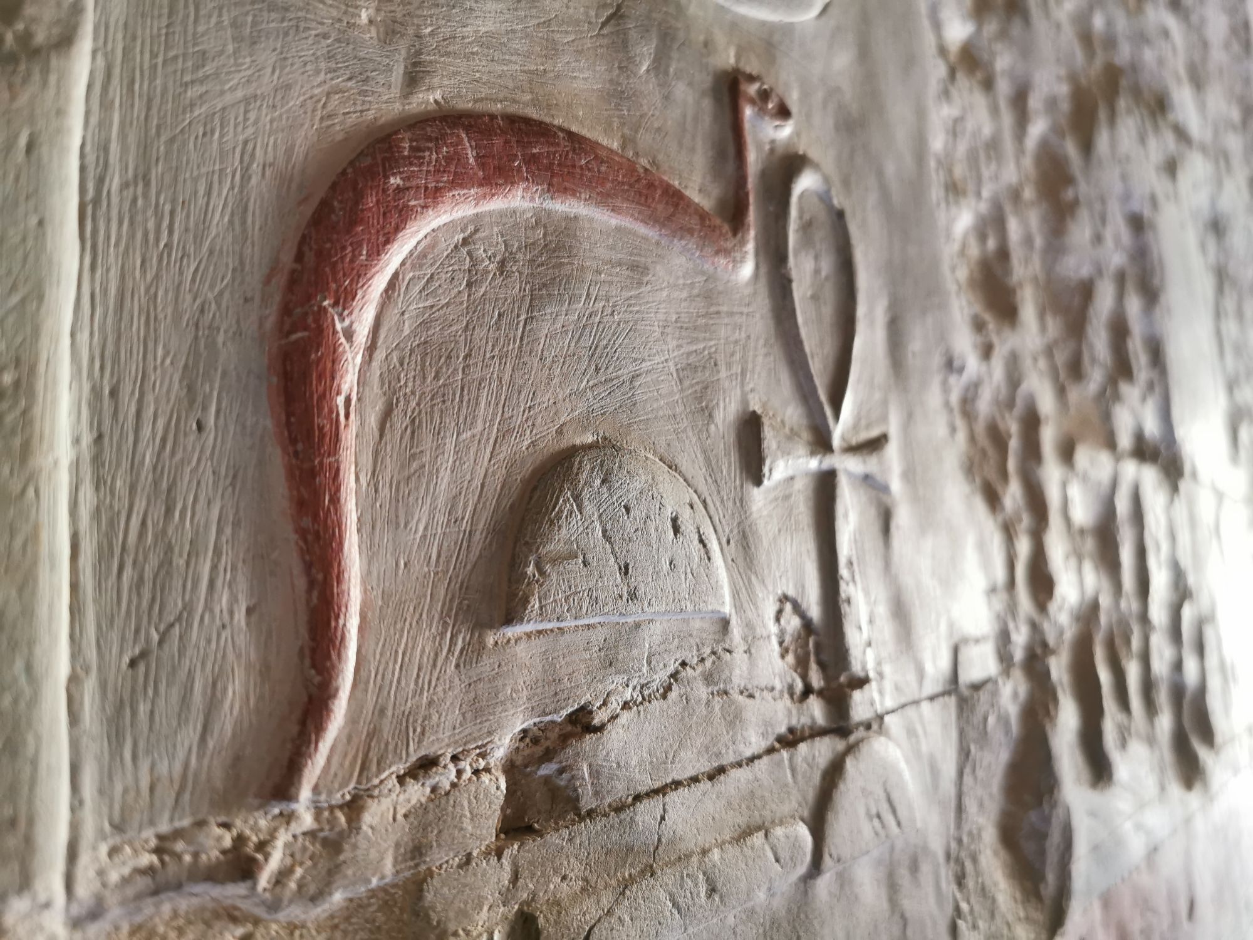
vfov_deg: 51.4
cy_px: 470
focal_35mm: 27
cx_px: 626
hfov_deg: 65.3
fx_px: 977
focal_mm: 5.56
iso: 200
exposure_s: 1/60.2
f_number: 1.6
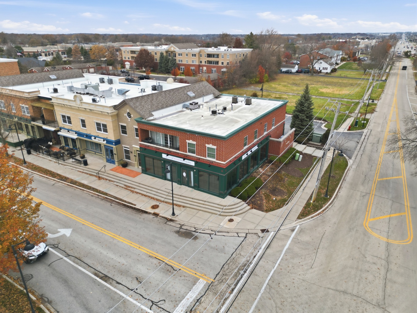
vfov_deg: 56.8
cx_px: 208
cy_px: 156
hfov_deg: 71.6
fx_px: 289
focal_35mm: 24
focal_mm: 6.7
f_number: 1.7
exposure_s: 1/1000
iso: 140
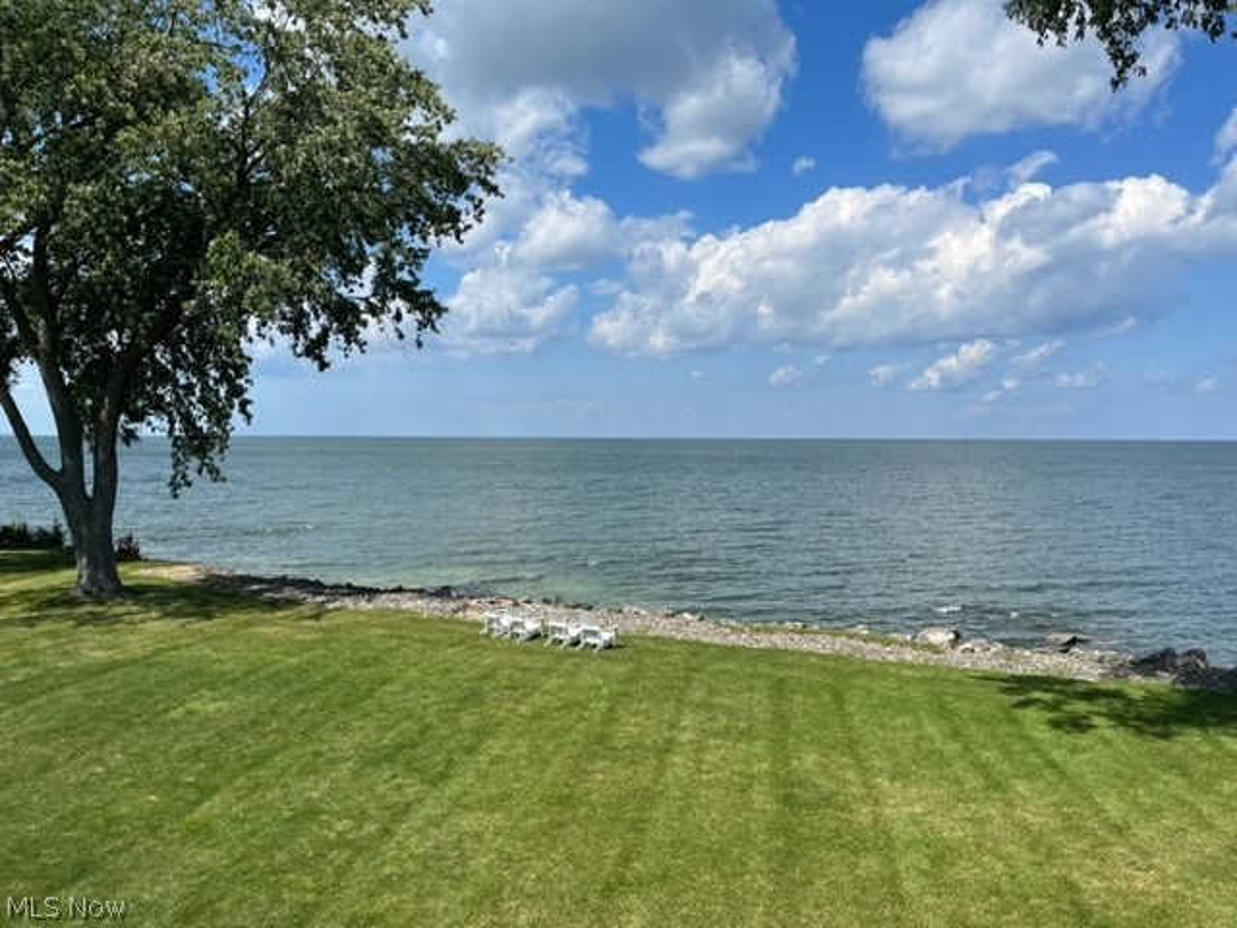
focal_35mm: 26
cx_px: 618
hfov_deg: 67.3
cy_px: 464
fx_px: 929
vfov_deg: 53.1
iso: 50
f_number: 1.6
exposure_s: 1/4854
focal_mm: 5.1
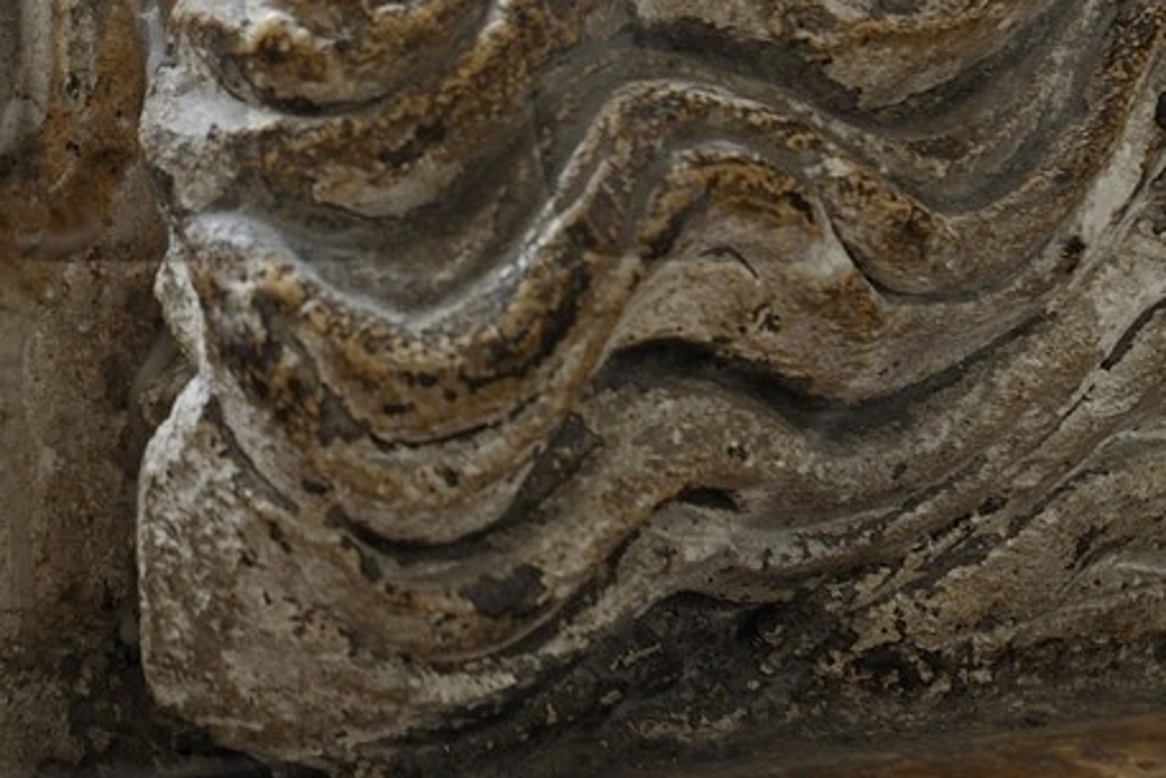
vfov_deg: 6.5
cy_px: -153
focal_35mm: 210
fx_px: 6803
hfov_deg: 9.7
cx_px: 74
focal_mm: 60
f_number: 7.1
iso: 800
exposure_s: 1/2
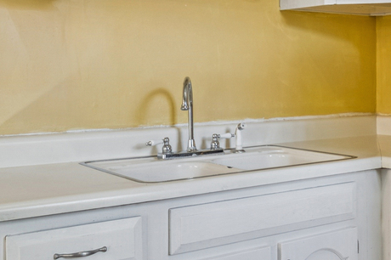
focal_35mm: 53
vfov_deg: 25.3
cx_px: 269
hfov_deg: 37.0
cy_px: 79
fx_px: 575
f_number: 8
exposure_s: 1/13
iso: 400
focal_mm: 10
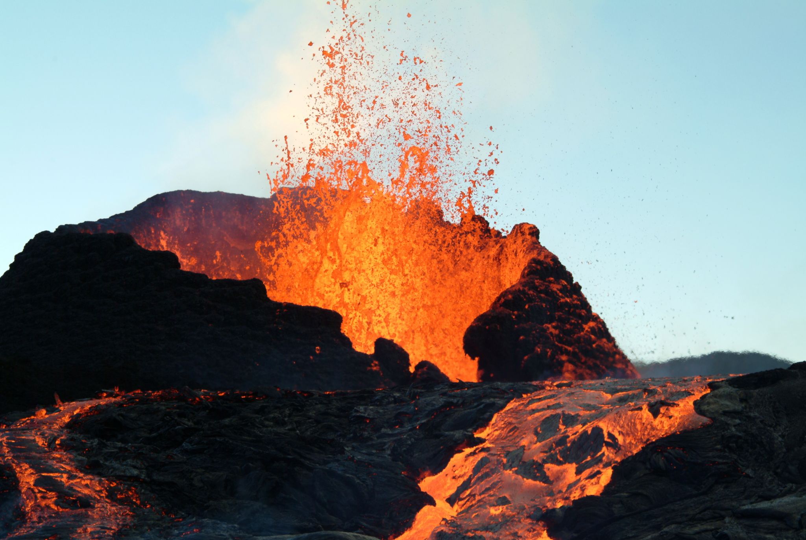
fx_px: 1782
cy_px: 270
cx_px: 403
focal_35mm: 80
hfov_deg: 25.5
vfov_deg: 17.2
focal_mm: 53
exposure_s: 1/180
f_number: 6.7
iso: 160
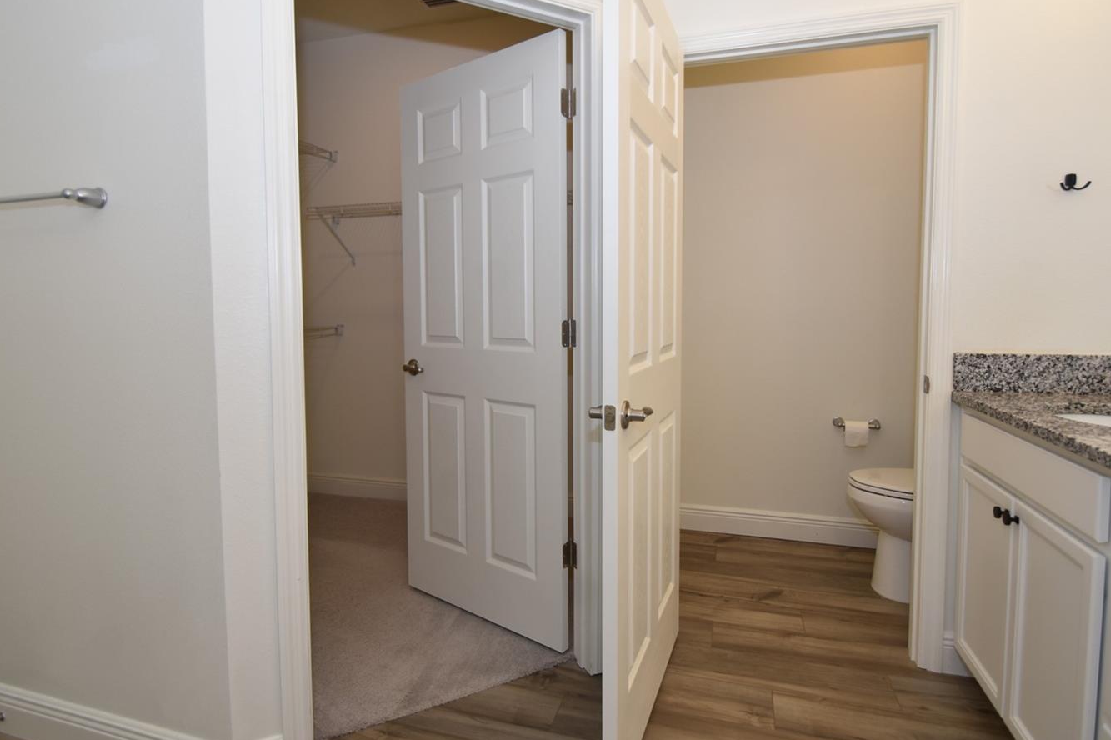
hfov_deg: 90.0
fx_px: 555
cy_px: 334
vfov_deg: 67.2
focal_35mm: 18
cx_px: 566
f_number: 4
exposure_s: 1/60
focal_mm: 10
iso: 250
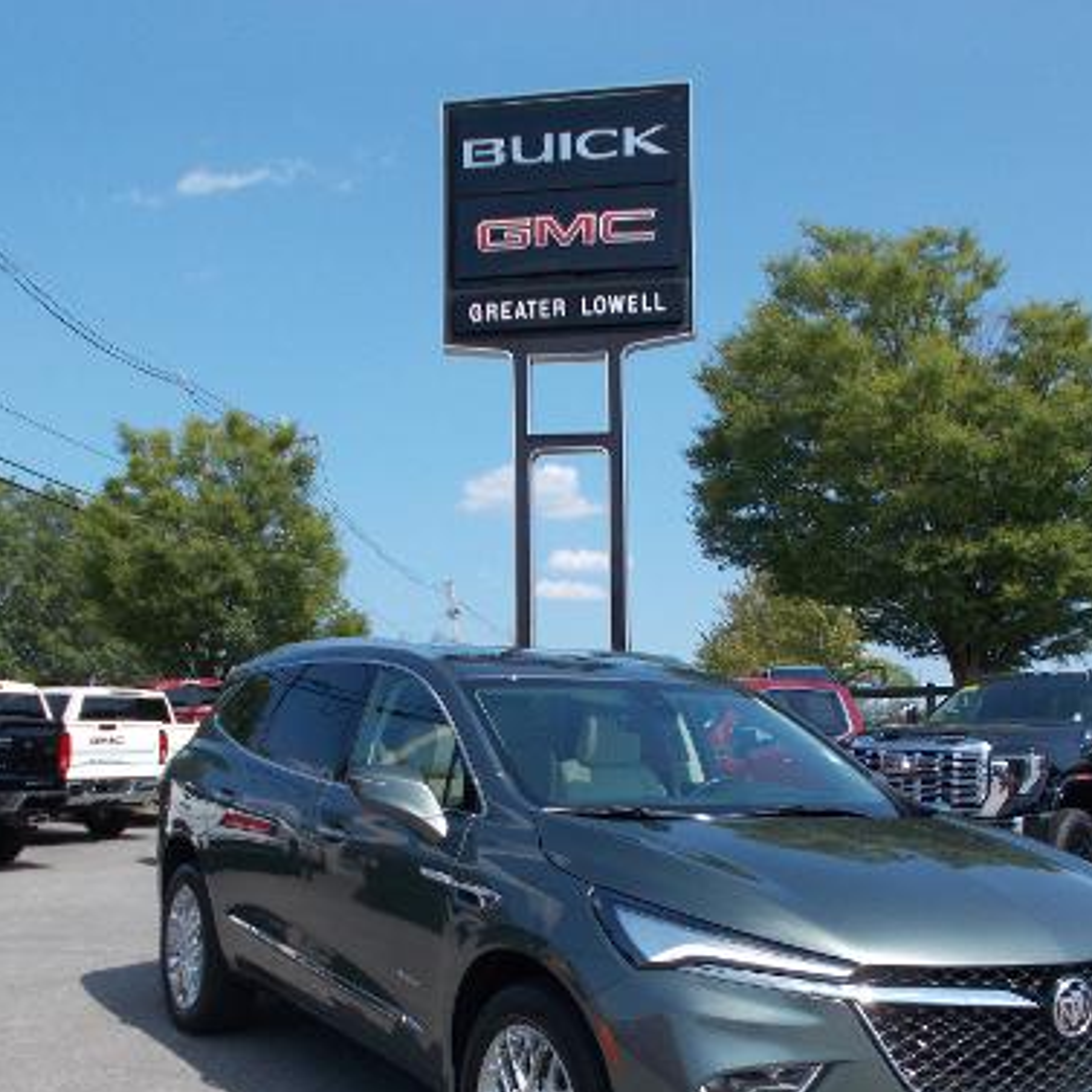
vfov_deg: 42.5
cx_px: 594
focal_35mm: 39
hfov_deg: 42.8
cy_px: 689
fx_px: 1392
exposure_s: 1/160
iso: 80
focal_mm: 4.6
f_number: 8
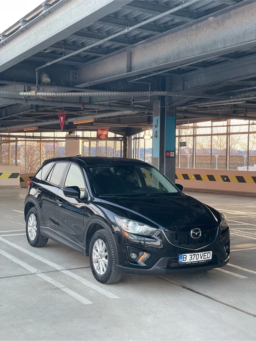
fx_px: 513
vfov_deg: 36.8
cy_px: 170
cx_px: 128
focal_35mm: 52
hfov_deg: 28.0
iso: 200
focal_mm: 6
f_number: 2
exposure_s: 1/99
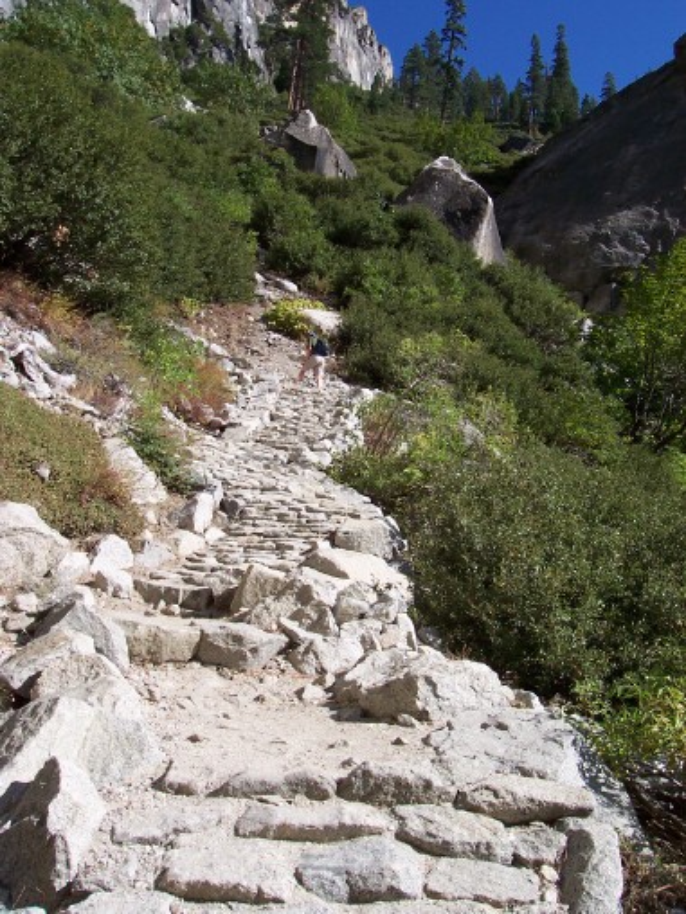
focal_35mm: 37
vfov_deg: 50.1
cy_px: 457
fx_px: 978
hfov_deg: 38.7
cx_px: 343
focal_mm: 5.6
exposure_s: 1/500
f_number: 5.6
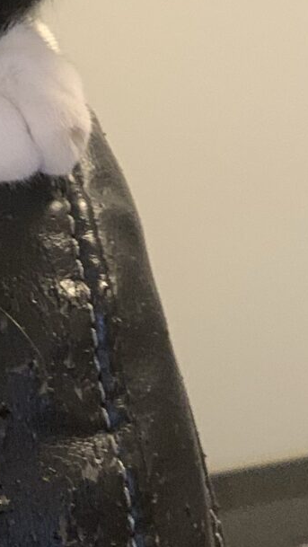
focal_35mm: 119
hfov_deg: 10.2
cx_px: 146
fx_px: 1726
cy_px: -98
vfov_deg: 17.2
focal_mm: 4.25
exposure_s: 1/30
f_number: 1.8
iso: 400
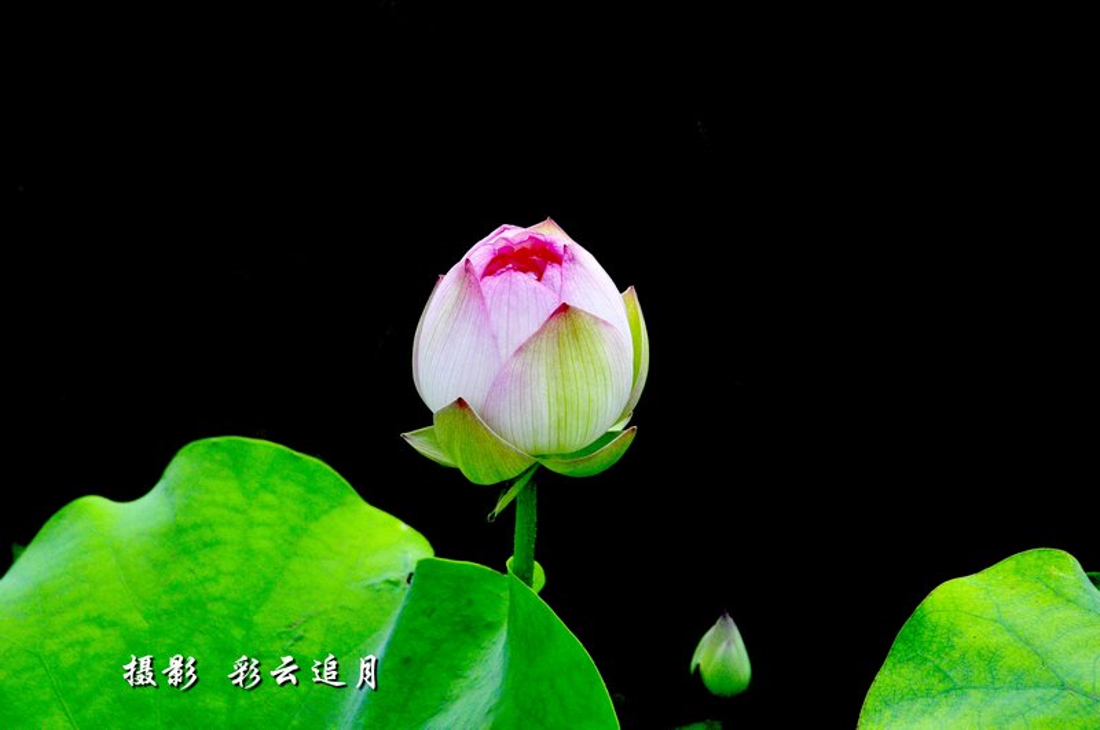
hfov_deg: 13.1
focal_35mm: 158
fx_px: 4806
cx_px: 550
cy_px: 365
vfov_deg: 8.7
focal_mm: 105
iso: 800
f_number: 10
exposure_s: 1/1600
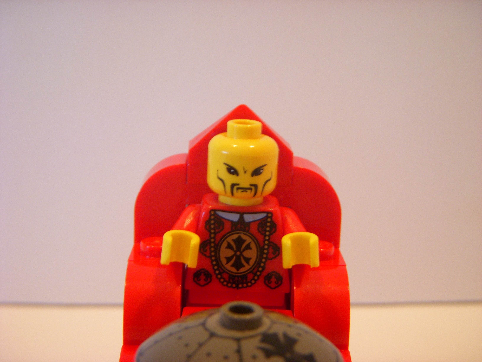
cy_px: 181
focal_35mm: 76
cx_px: 241
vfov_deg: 19.4
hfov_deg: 25.7
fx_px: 1058
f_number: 3.8
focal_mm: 12.6
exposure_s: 1/20
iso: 200
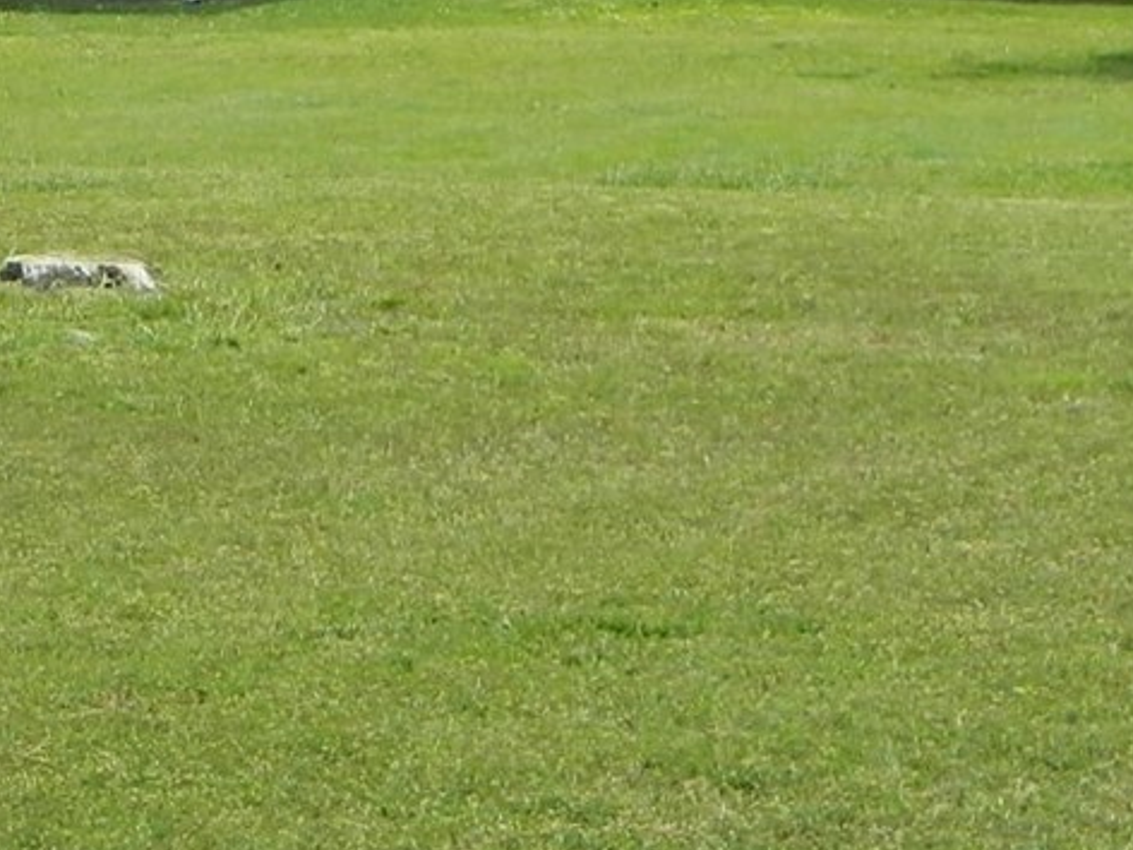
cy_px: -327
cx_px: -106
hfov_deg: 10.2
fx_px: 6252
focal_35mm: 191
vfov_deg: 7.7
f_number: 3.6
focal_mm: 8.4
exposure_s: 1/640
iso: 80
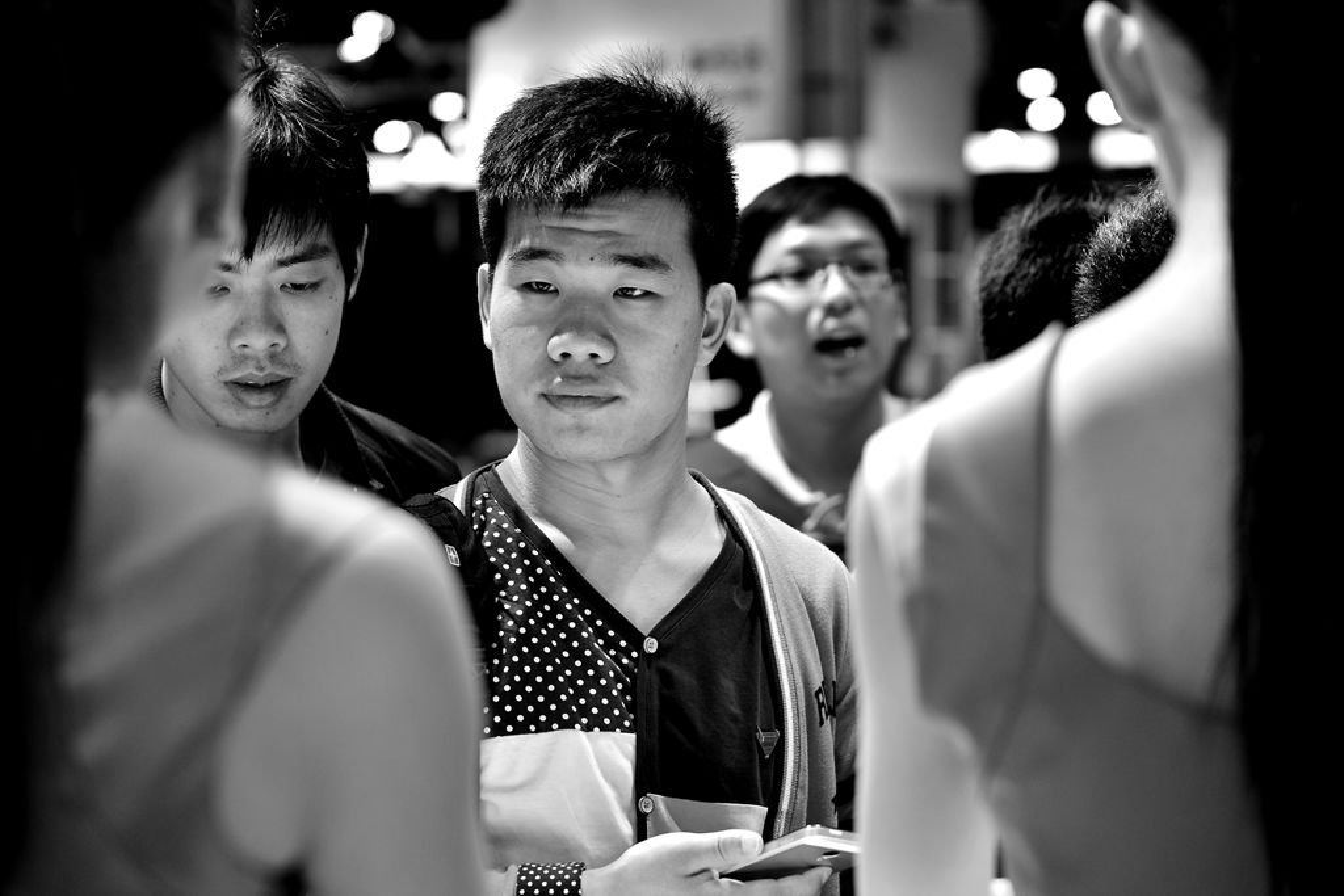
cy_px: 448
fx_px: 3547
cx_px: 672
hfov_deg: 21.5
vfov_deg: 14.4
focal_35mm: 95
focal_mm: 95
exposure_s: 1/125
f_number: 4
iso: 800
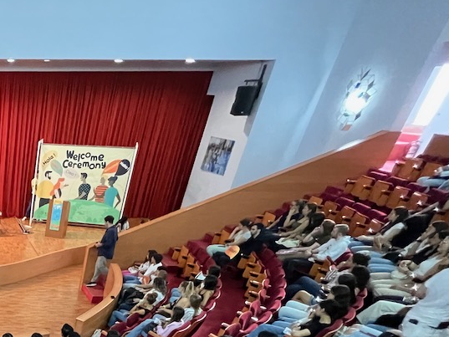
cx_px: -54
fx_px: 402
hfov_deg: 43.7
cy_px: 385
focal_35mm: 31
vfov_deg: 37.0
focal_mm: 1.57
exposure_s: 1/50
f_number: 1.8
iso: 1000
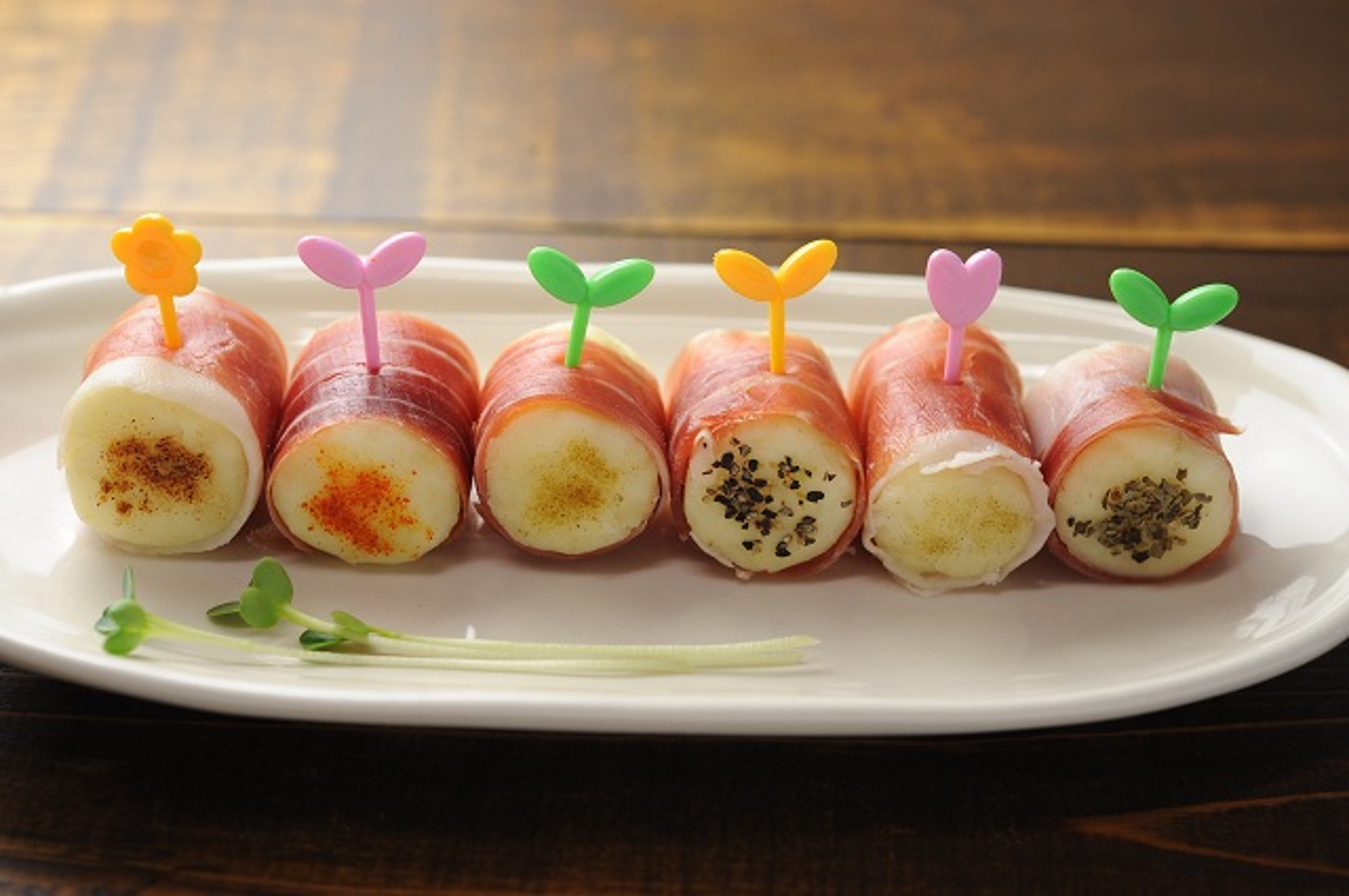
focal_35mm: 60
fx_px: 2245
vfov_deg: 22.6
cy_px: 448
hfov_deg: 33.4
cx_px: 674
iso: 200
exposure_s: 1/15
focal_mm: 60
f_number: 6.7
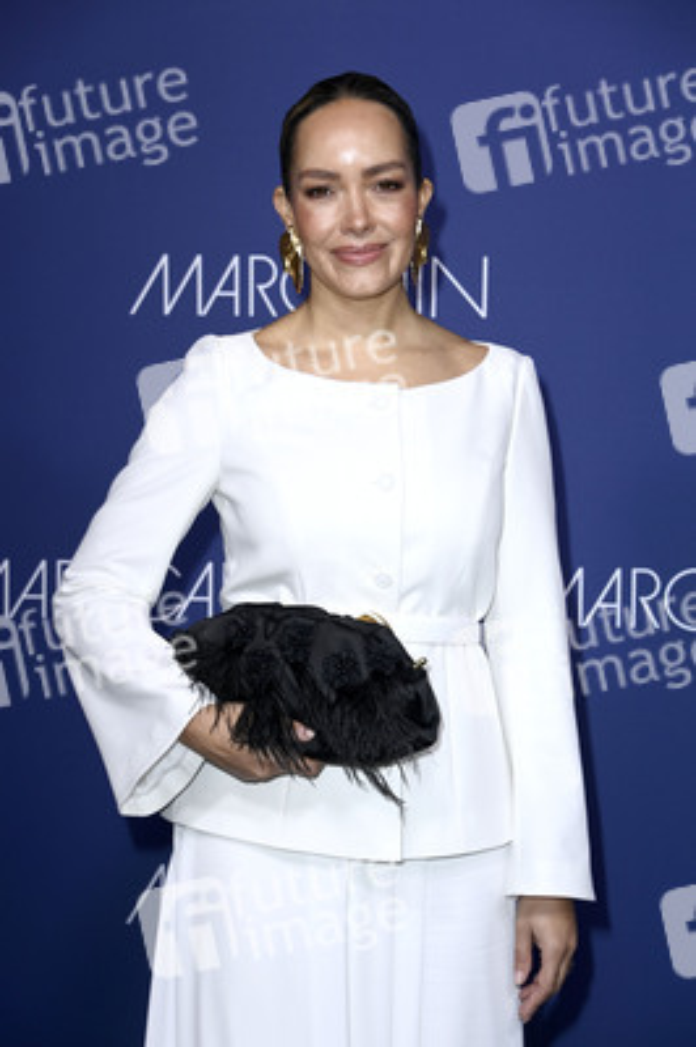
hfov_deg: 15.2
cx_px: 348
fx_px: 2614
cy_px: 524
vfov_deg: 22.6
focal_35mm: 90
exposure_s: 1/250
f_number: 5.6
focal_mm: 90
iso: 640
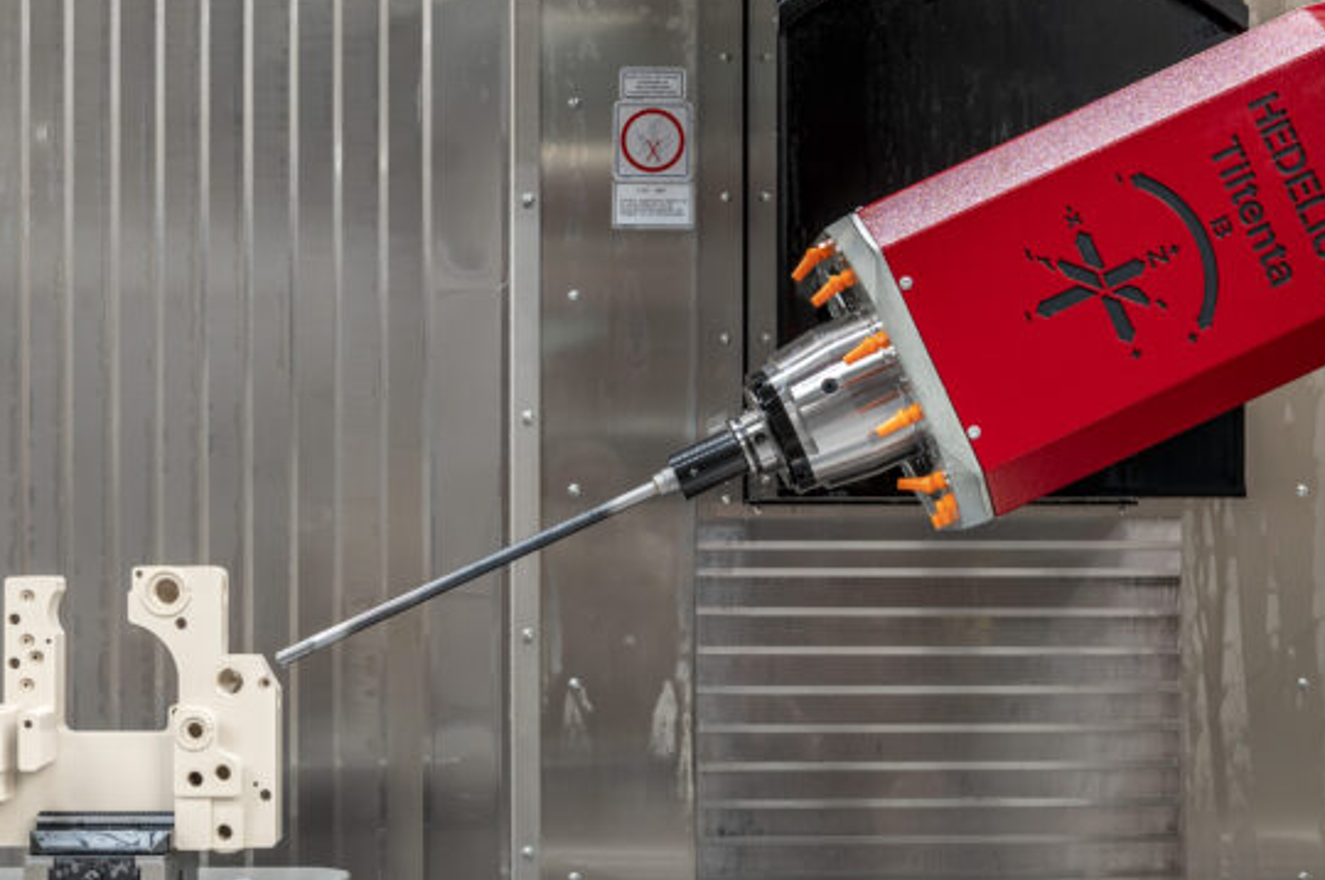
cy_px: 527
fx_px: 2095
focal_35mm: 57
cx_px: 568
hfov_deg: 35.0
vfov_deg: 23.7
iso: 200
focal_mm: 30
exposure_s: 1/20
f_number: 5.6
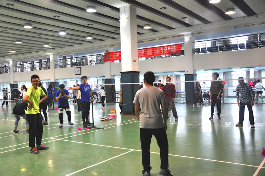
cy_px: 88
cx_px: 132
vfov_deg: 36.8
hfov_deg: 53.2
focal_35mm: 36
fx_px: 265
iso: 400
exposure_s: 1/25
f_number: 5
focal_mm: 24
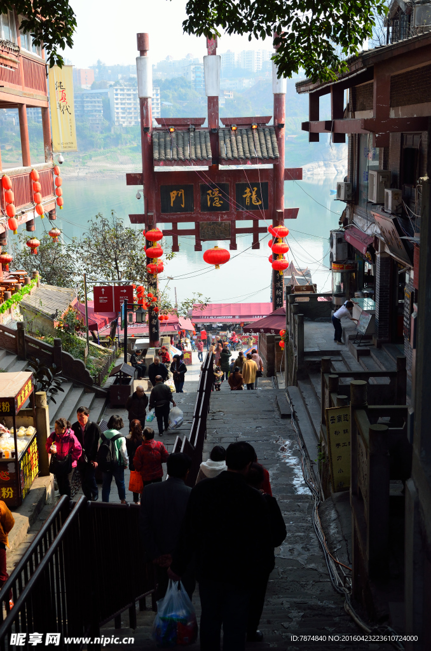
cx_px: 216
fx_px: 866
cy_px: 326
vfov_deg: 41.2
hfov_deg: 27.9
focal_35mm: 48
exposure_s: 1/500
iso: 400
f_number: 5.6
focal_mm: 32
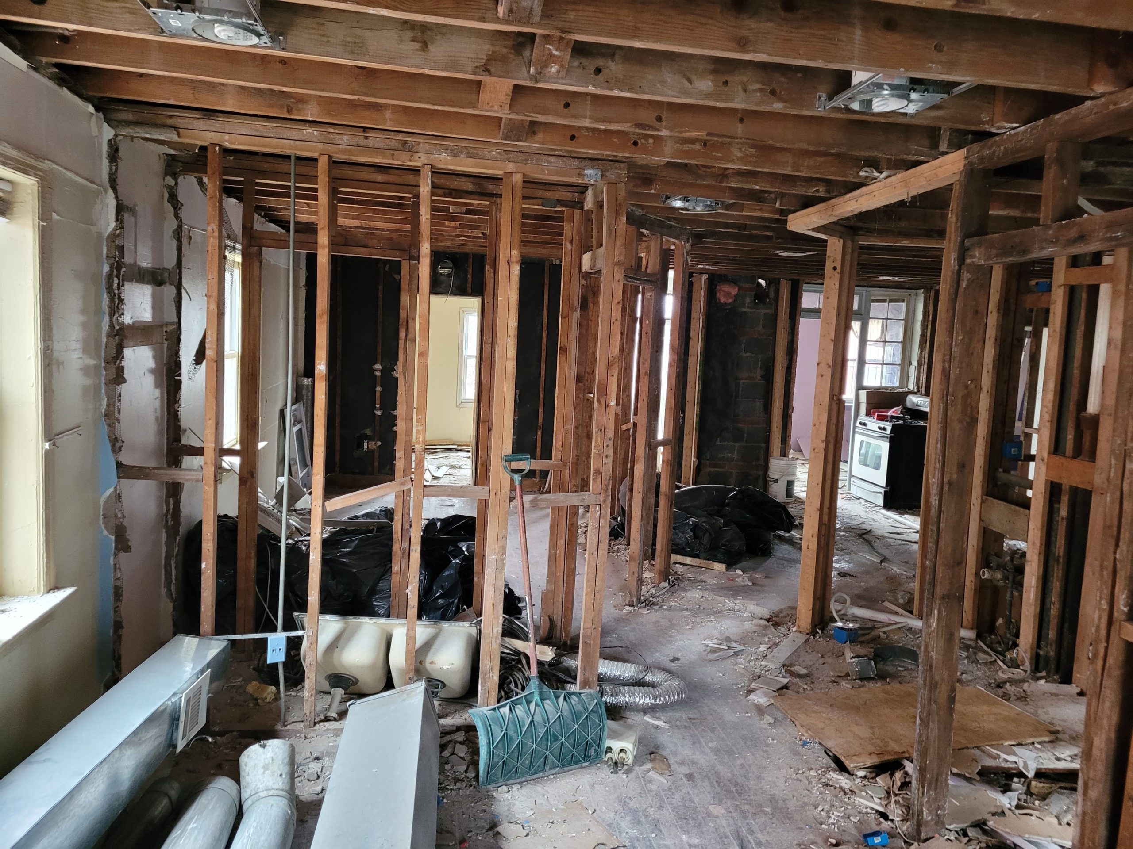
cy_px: 424
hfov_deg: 67.3
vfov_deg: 53.1
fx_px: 851
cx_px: 566
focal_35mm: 26
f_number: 1.8
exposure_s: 1/40
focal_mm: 5.4
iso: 400
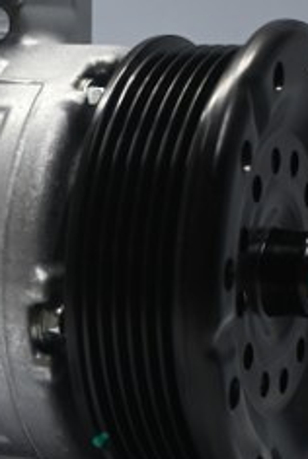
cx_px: -80
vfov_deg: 15.4
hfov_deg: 10.1
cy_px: 218
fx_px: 1705
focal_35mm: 133
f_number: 5.3
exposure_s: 1/60
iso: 900
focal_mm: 35
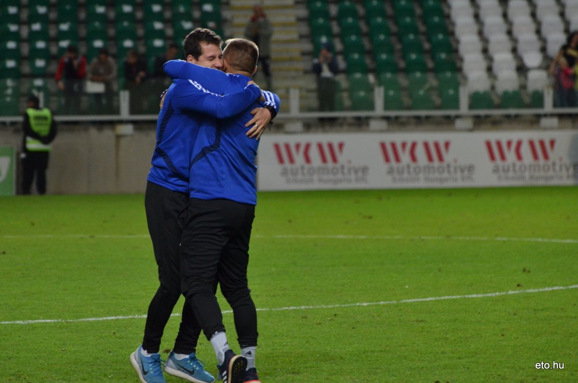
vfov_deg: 5.4
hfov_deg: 8.1
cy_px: 192
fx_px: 4086
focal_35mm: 255
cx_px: 289
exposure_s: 1/500
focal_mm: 170
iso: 1600
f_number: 5
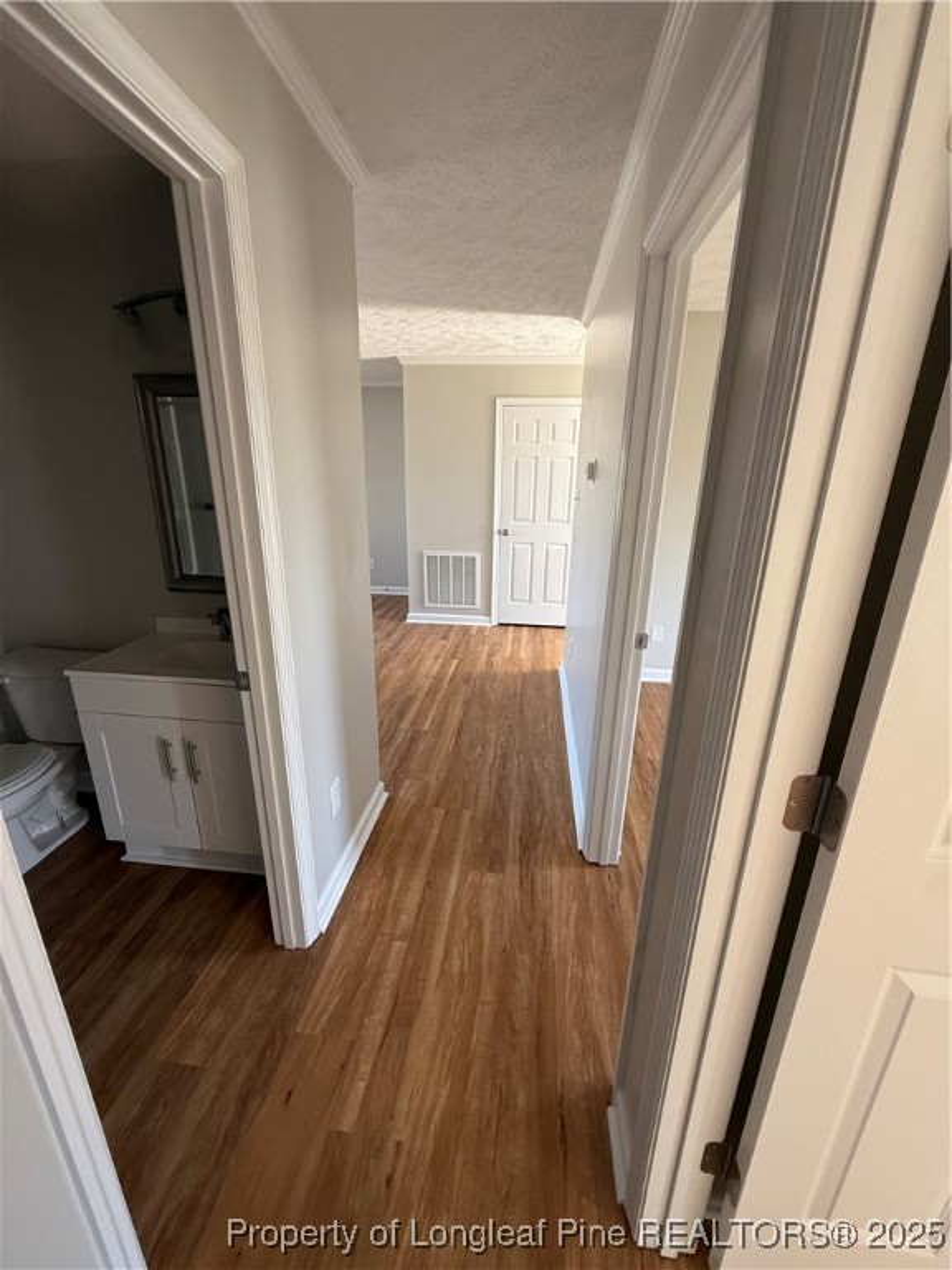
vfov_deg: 102.1
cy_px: 635
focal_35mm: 14
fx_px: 513
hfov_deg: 85.7
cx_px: 476
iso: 200
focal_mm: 2.22
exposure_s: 1/99
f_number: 2.2
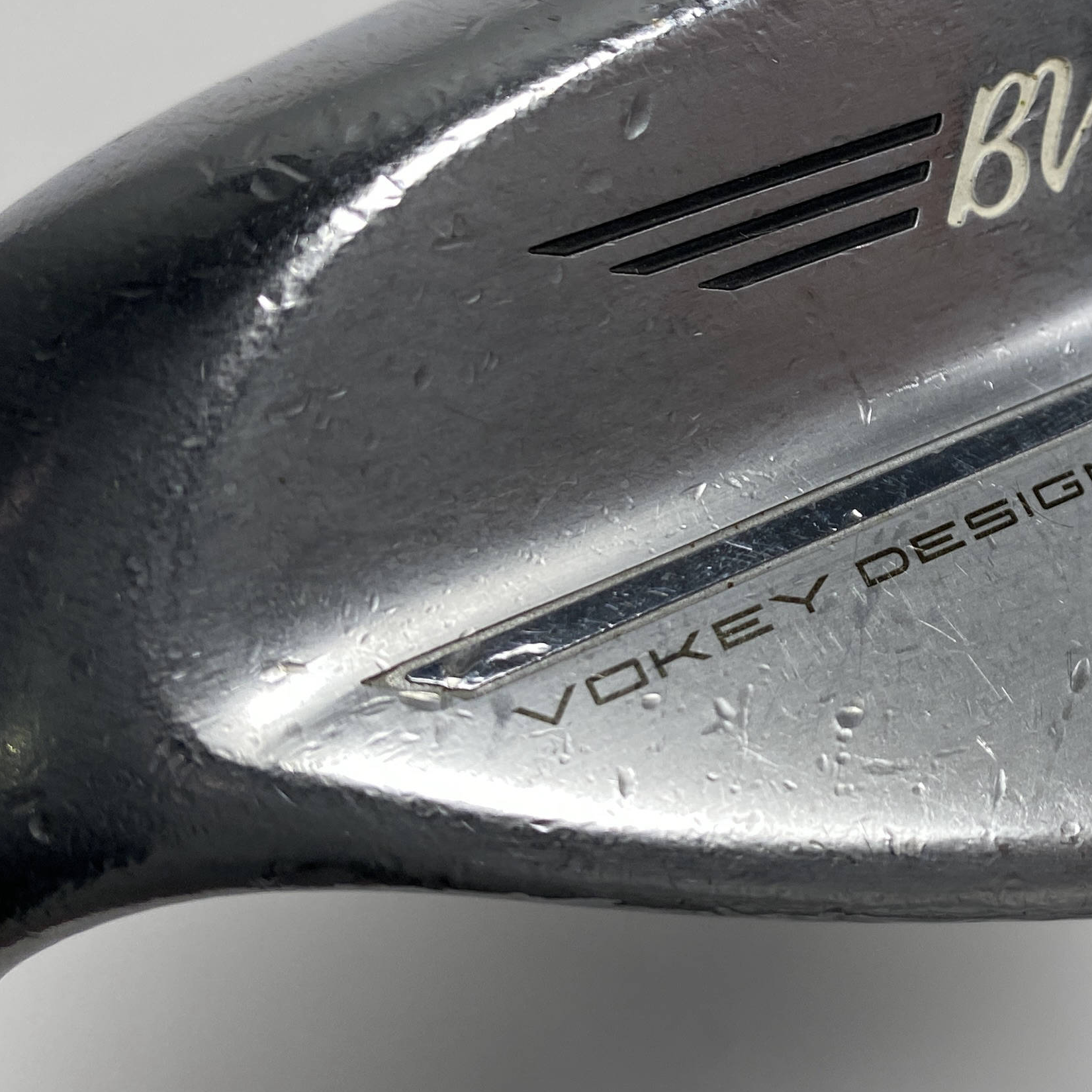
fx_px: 1927
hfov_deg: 29.9
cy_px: 374
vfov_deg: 31.4
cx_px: 1036
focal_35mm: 54
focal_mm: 4.25
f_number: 1.8
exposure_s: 1/452
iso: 32
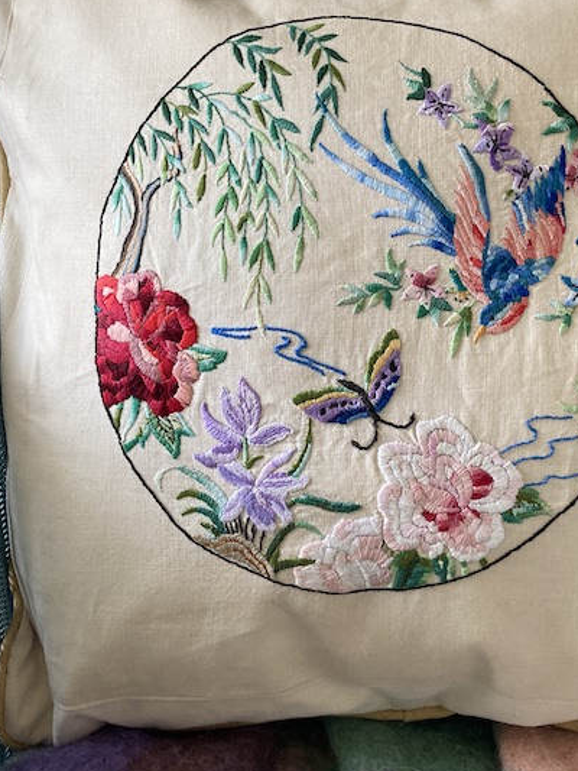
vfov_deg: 44.6
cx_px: 348
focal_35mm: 42
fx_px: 935
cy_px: 317
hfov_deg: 34.2
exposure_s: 1/60
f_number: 1.8
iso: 100
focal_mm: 3.99
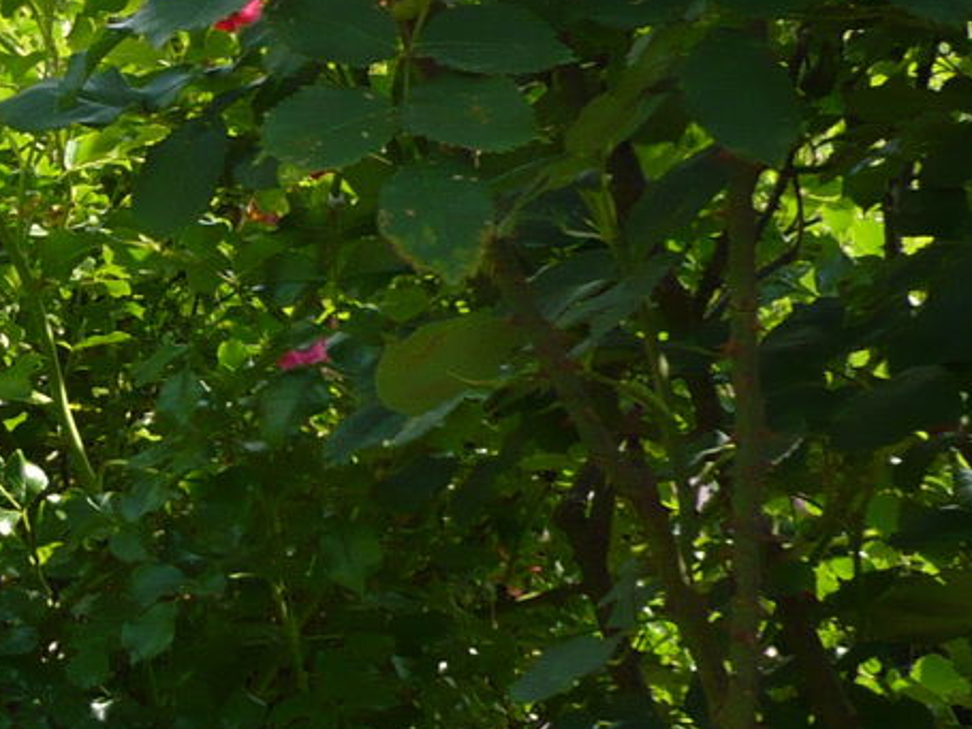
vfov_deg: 12.0
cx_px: -613
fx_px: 3453
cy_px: 107
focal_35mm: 123
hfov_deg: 14.6
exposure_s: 1/400
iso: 100
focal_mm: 5.8
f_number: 2.8
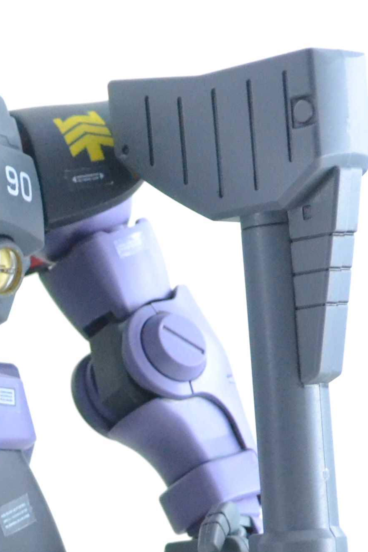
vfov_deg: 11.4
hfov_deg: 7.6
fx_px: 2729
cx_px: -131
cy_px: 585
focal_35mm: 178
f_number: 5
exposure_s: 1/160
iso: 3200
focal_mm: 34
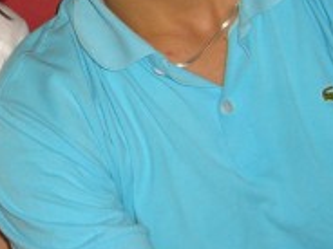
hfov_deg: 15.6
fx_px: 1193
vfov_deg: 11.8
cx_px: -11
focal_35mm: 124
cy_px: 5
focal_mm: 7.9
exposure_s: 1/60
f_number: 2.8
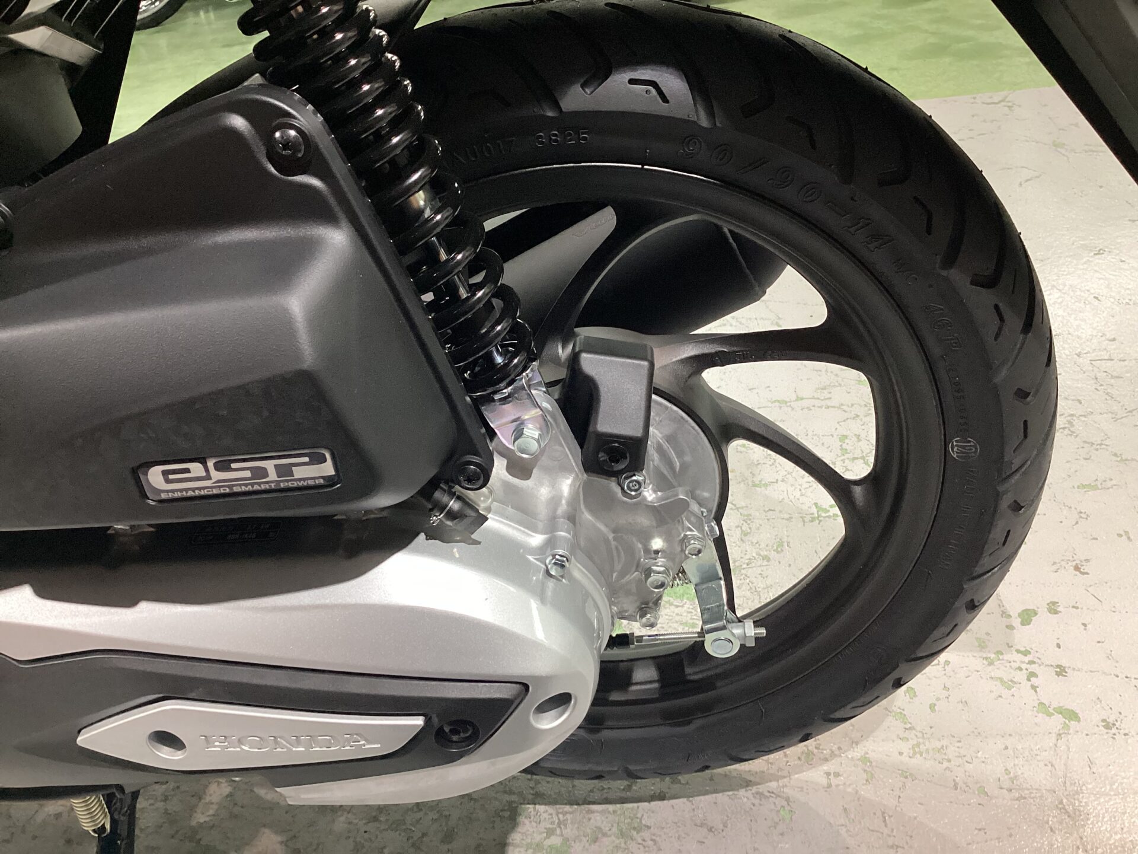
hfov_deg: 58.4
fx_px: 1019
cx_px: 569
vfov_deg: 45.4
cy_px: 427
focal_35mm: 31
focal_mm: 3.3
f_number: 2.4
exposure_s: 1/60
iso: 200
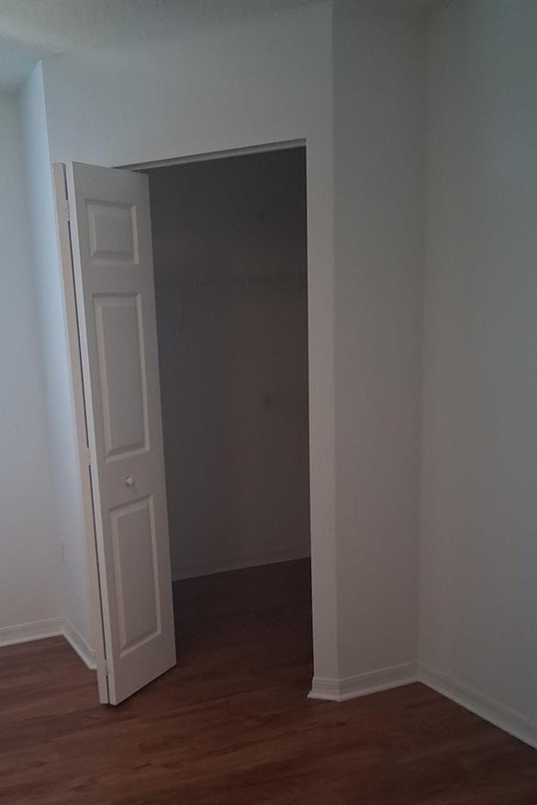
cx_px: 149
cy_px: 529
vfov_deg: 51.0
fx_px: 827
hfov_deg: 35.3
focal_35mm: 37
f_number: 1.8
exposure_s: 1/120
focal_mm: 3.98
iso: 320
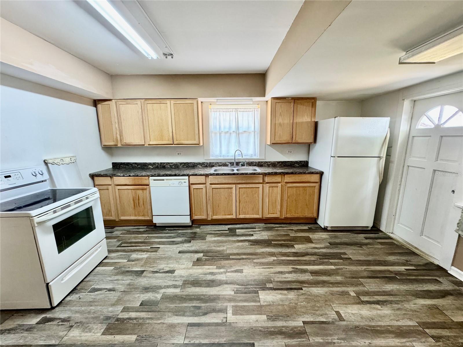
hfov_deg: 102.1
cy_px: 174
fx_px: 187
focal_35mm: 14
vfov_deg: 85.7
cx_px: 232
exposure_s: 1/60
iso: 320
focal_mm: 2.22
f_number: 2.2
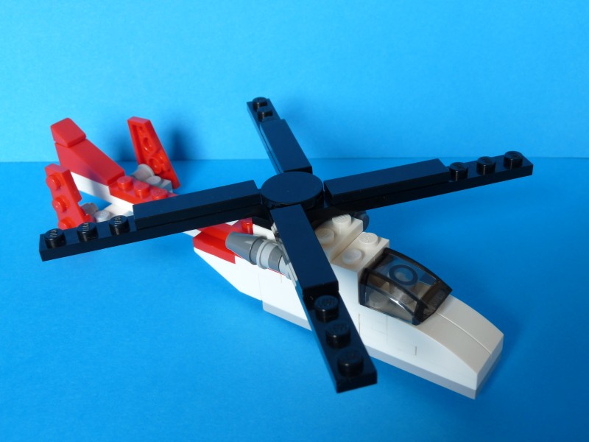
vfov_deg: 35.1
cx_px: 294
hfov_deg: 45.8
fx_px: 698
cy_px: 221
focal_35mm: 41
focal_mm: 7.3
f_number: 5
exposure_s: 1/20
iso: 100
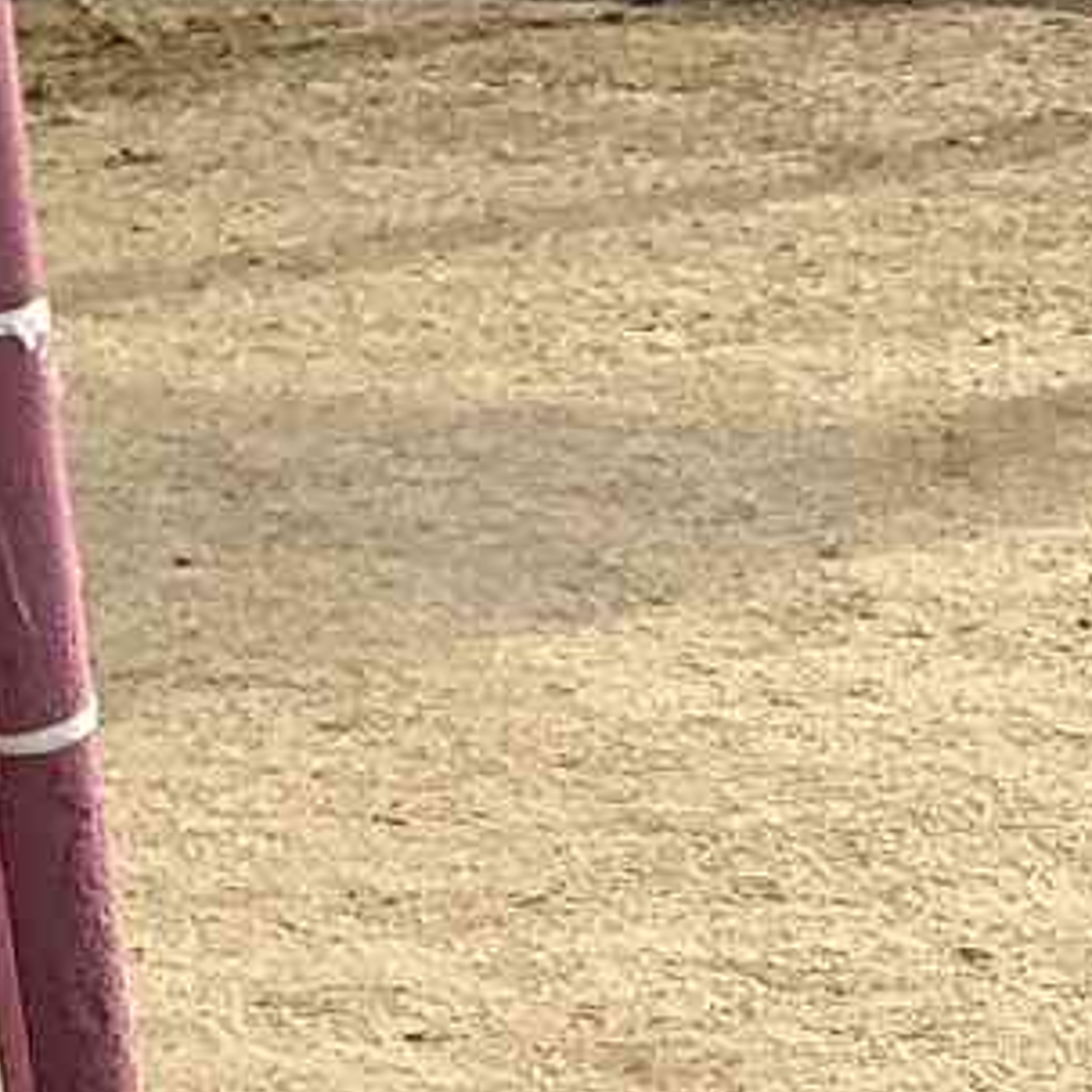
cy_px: 1982
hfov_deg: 8.8
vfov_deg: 8.8
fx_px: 6817
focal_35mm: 191
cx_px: 1926
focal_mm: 3
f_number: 1.8
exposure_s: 1/1035
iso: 25
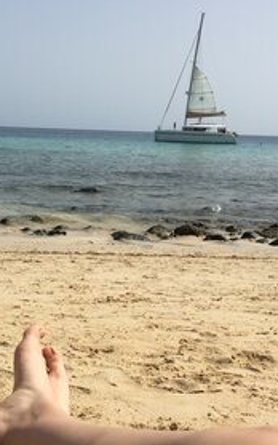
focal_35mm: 53
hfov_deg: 23.8
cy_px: 232
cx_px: 34
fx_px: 642
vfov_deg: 38.2
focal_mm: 4.15
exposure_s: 1/3300
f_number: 2.2
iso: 32
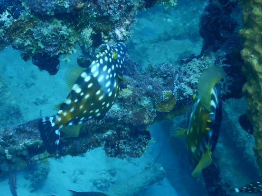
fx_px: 643
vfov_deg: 17.4
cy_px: 110
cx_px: 110
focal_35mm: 85
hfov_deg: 23.0
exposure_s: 1/80
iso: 125
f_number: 4.5
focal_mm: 12
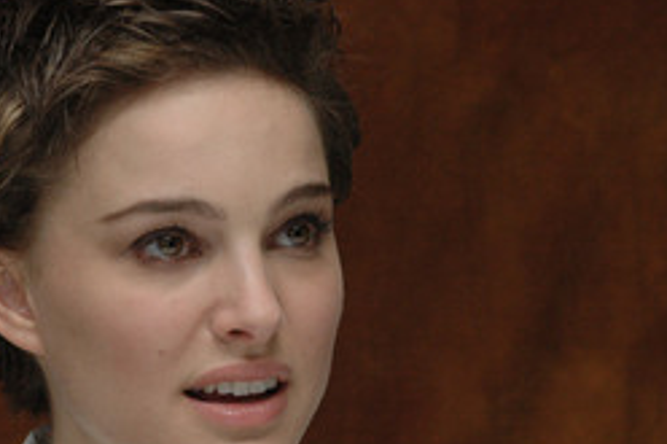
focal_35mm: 271
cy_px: 299
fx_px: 5018
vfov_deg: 5.1
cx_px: 309
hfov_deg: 7.6
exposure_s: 1/500
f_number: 8
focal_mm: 112
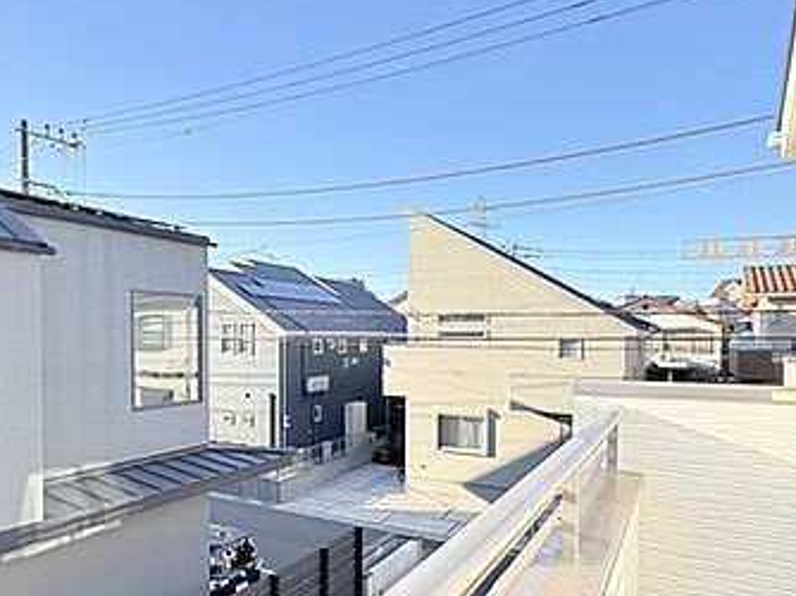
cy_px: 349
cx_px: 348
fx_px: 597
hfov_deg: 67.1
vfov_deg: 52.7
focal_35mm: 26
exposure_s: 1/407
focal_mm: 2.22
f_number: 2.2
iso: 64
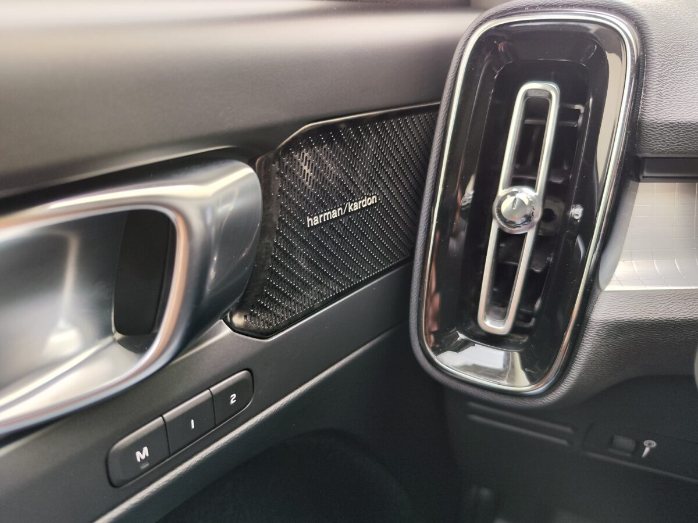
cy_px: 262
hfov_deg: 73.9
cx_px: 349
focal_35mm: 23
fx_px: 464
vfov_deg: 58.9
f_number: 1.69
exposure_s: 1/100
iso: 182
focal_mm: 7.01
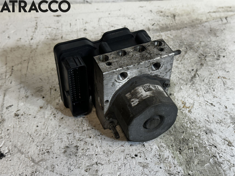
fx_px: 326
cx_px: 118
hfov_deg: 39.7
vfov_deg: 30.3
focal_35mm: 48
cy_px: 88
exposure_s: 1/100
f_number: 1.78
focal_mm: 6.86
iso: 80
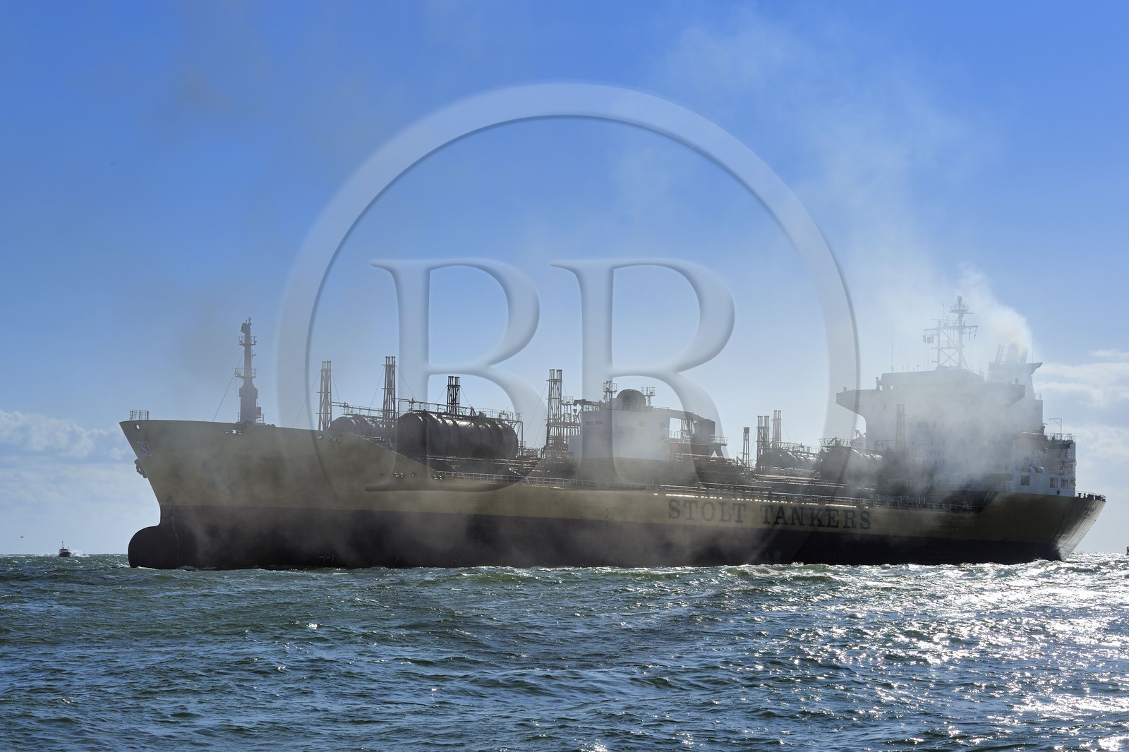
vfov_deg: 16.6
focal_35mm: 82
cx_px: 564
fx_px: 2571
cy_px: 376
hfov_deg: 24.8
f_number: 11
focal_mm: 82
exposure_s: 1/640
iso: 200
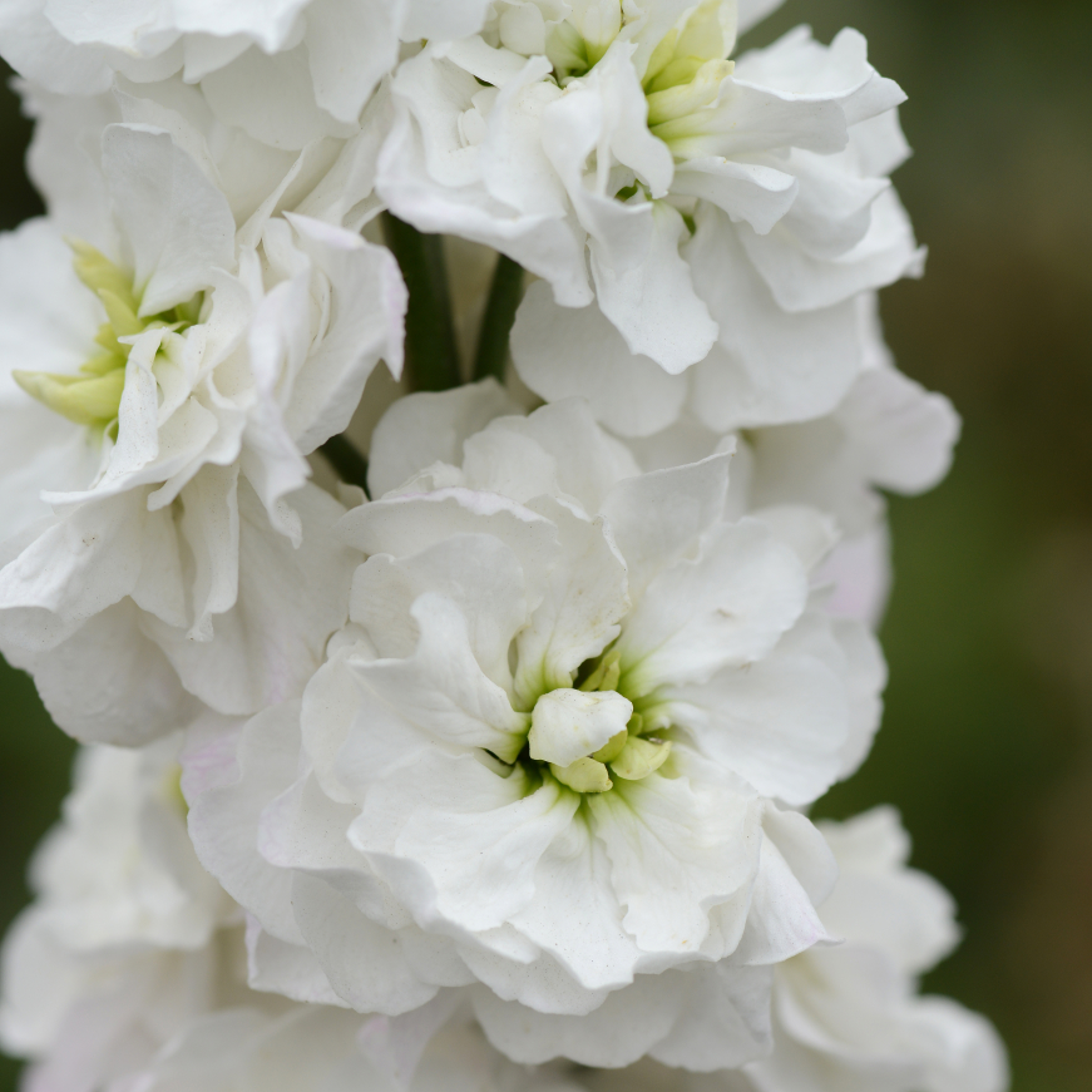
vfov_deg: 10.7
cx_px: 441
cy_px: 678
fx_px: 5853
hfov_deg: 10.7
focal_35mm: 164
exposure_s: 1/320
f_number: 8
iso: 200
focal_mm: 105
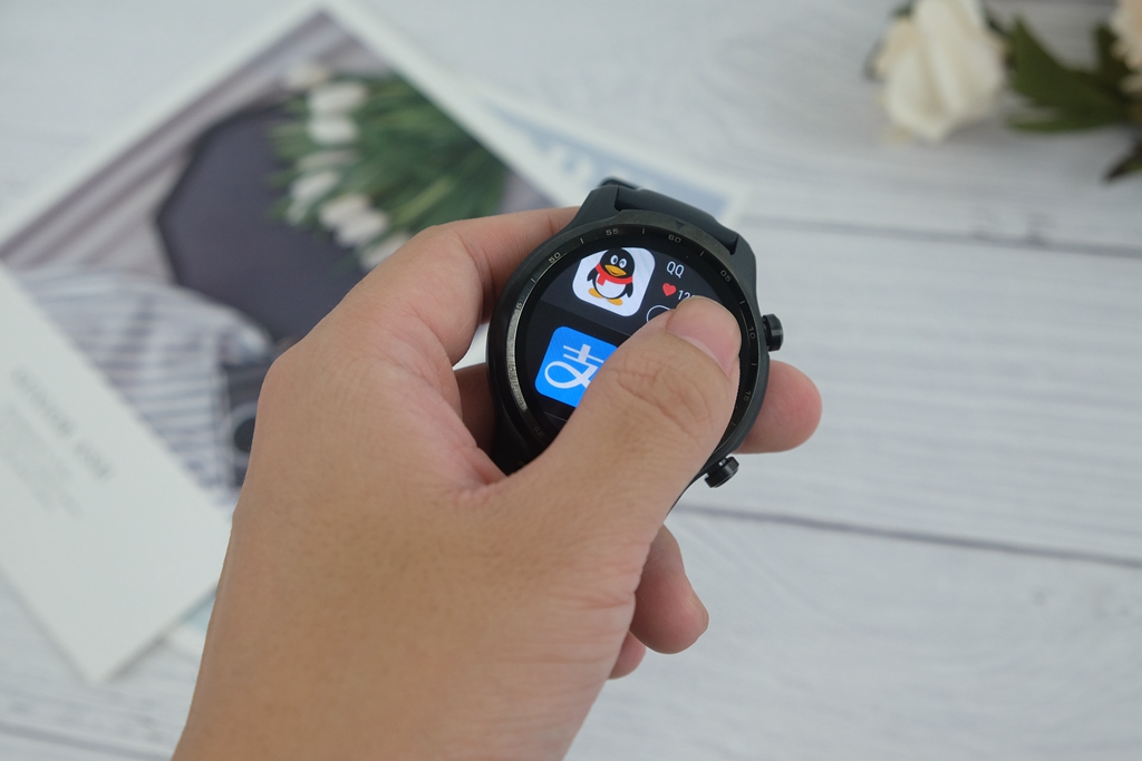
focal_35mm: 47
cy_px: 380
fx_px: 1491
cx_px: 571
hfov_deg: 41.9
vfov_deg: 28.7
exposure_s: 1/90
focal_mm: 31.5
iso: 800
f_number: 5.6
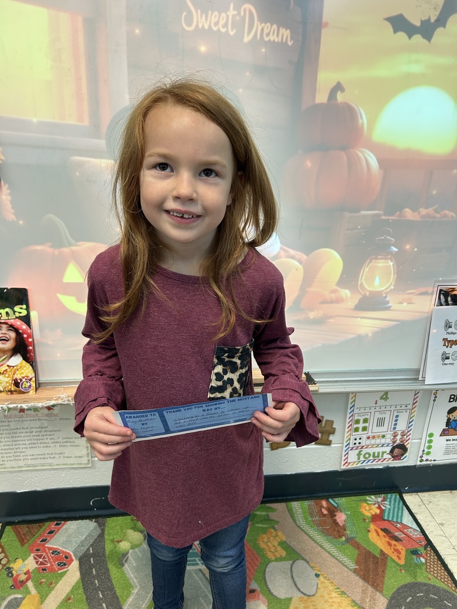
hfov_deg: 53.1
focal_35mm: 26
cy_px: 304
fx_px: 458
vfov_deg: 67.3
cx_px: 228
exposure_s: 1/60
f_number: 1.5
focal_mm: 5.7
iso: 125
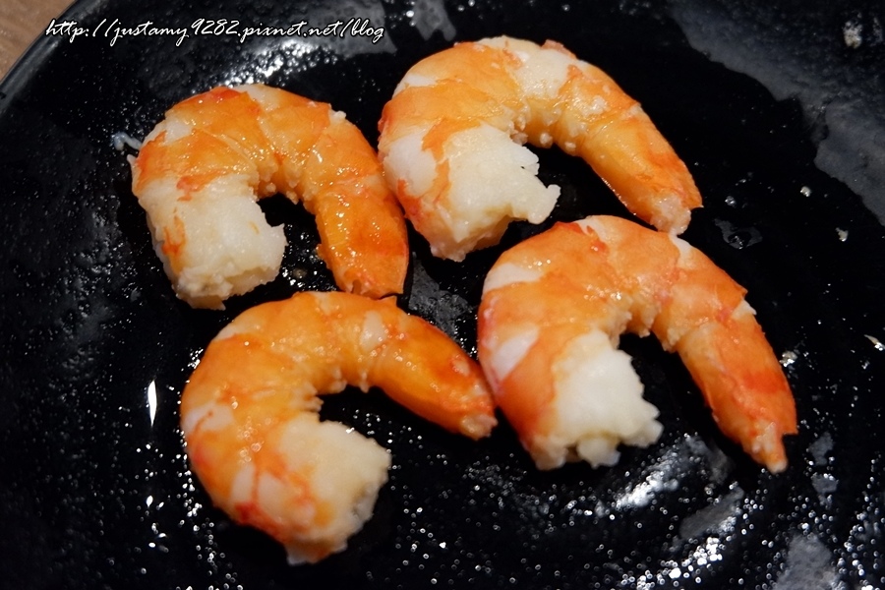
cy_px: 295
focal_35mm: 57
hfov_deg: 35.1
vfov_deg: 23.8
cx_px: 442
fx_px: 1401
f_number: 5.3
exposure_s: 1/56
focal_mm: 38.7
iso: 3200
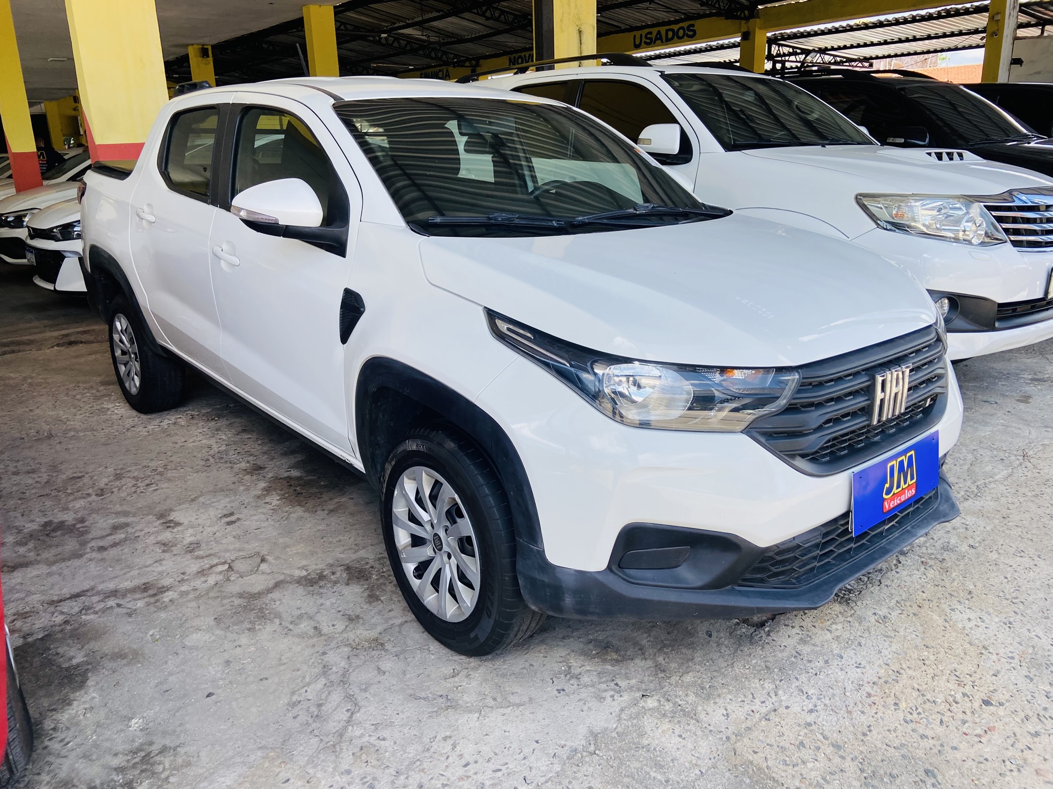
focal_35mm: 26
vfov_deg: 53.1
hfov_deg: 67.3
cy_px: 394
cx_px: 526
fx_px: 791
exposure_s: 1/633
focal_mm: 4.25
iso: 32
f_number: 1.8
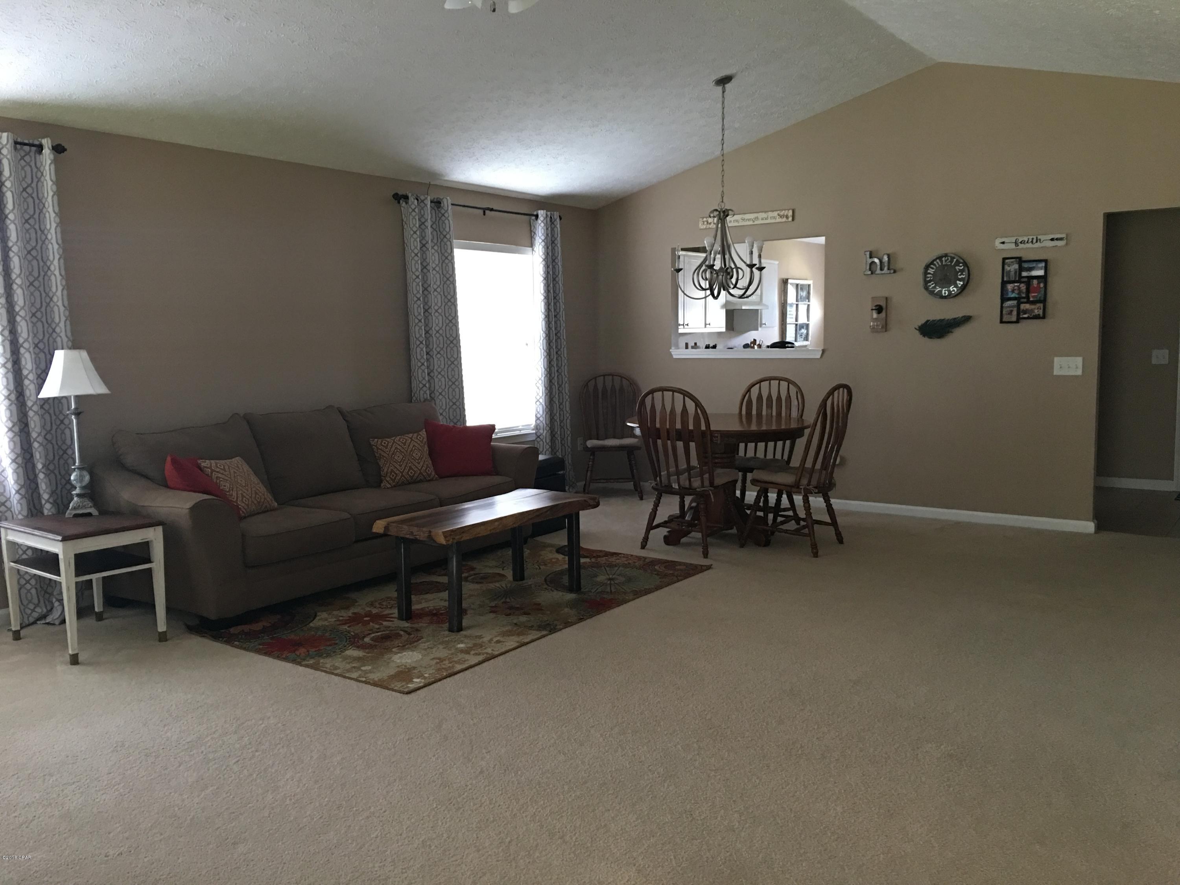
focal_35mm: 29
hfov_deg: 61.7
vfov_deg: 48.2
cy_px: 442
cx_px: 590
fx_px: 989
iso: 100
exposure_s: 1/15
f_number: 2.2
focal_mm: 4.15
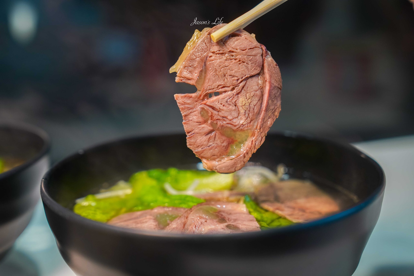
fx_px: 621
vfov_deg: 25.1
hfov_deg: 36.9
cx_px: 207
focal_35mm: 54
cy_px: 138
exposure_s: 1/60
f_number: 3.2
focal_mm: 54
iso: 640
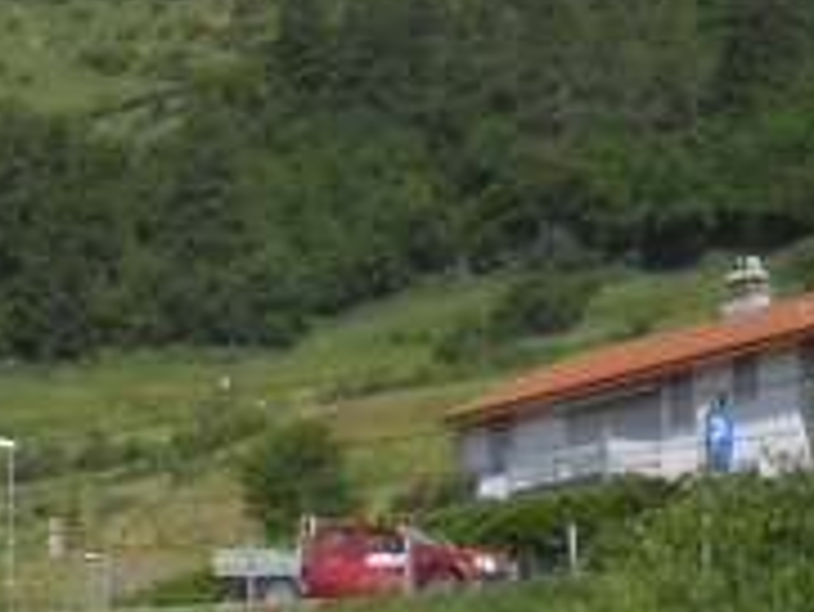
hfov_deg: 11.0
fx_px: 3718
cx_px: -958
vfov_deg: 9.1
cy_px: 976
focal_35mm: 158
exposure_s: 1/400
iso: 80
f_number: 5.4
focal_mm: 5
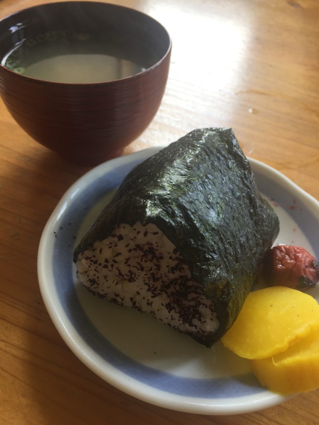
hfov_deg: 48.2
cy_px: 212
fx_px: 356
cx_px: 160
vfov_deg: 61.7
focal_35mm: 29
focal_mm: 4.15
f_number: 2.2
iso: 32
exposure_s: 1/60
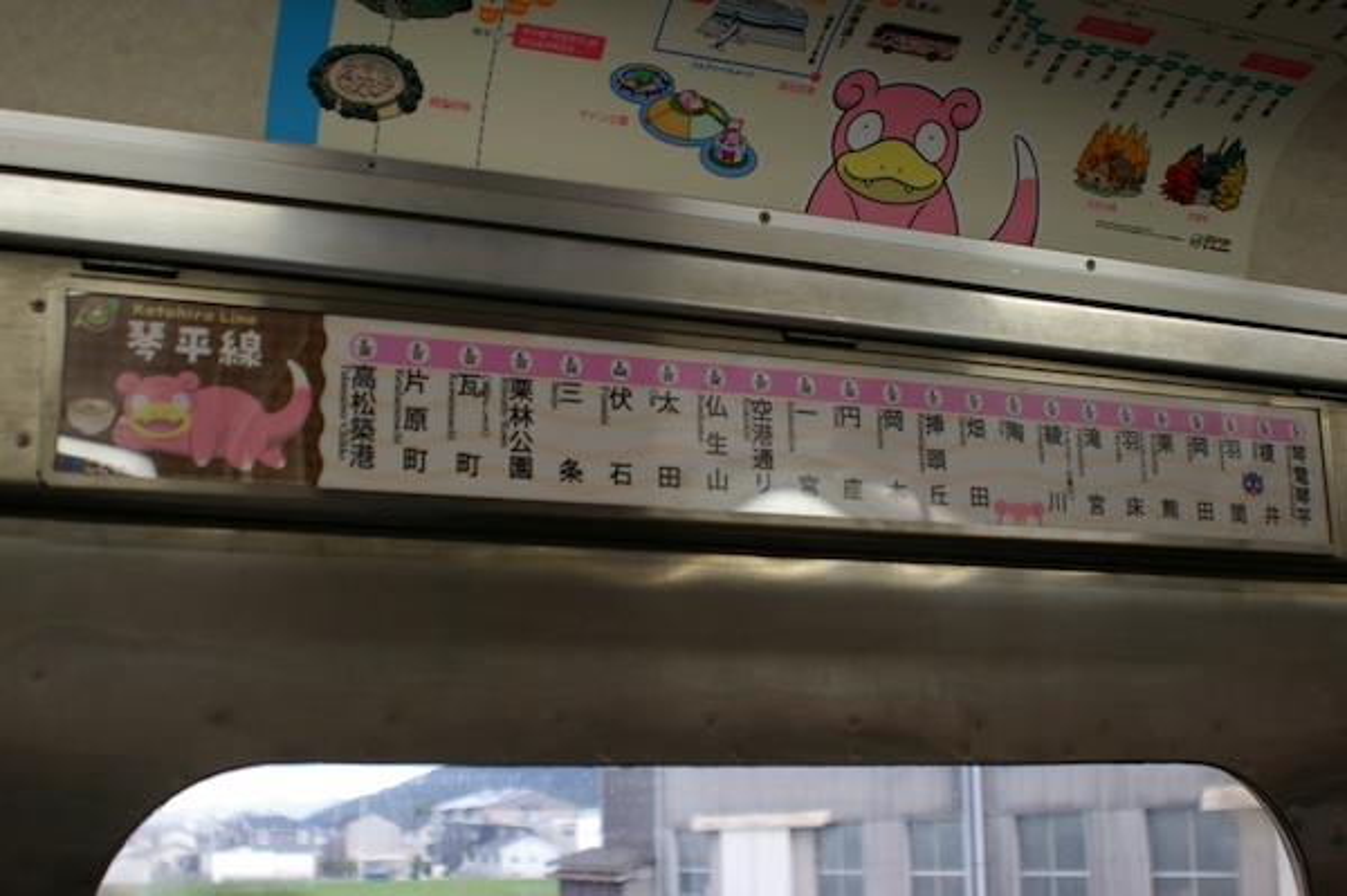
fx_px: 1570
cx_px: 674
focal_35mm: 42
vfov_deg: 31.8
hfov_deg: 46.4
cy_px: 448
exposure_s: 1/180
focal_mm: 28
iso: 400
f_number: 4
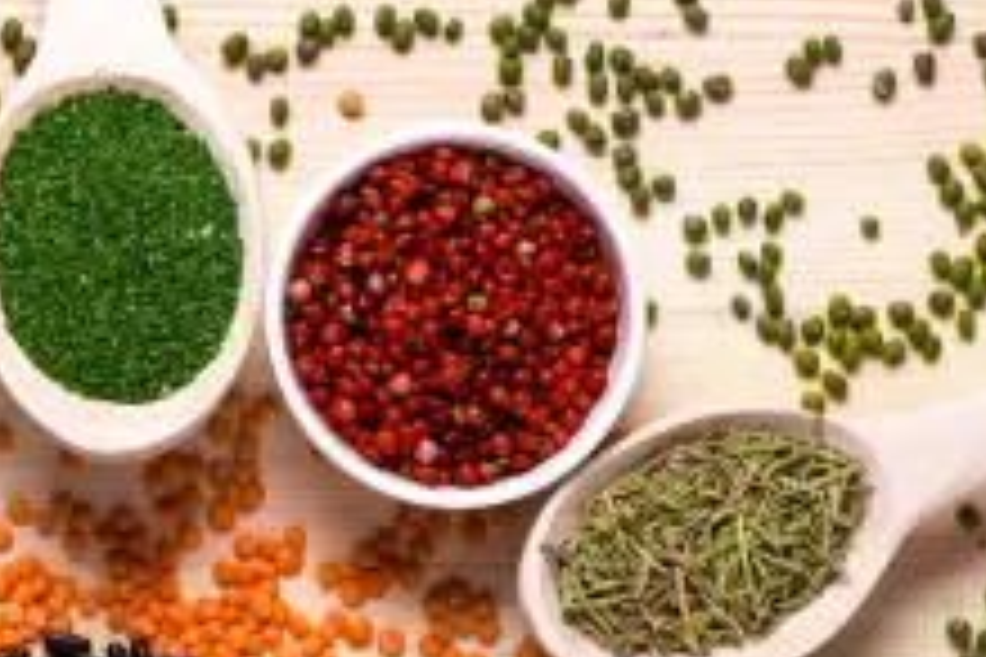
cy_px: 886
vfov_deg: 4.7
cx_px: 144
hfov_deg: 7.1
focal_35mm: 288
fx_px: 7887
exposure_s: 1/100
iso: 100
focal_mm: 105
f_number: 8
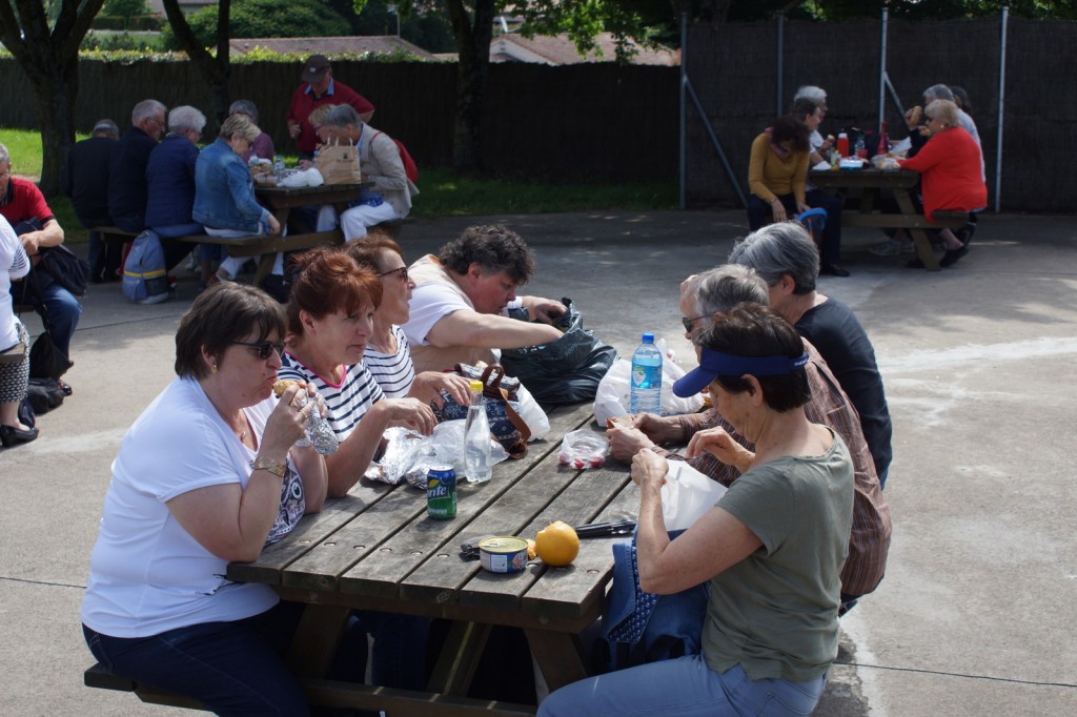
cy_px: 358
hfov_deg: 37.9
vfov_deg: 25.7
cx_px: 538
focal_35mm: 52
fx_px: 1570
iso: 100
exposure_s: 1/200
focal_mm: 35
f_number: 6.3
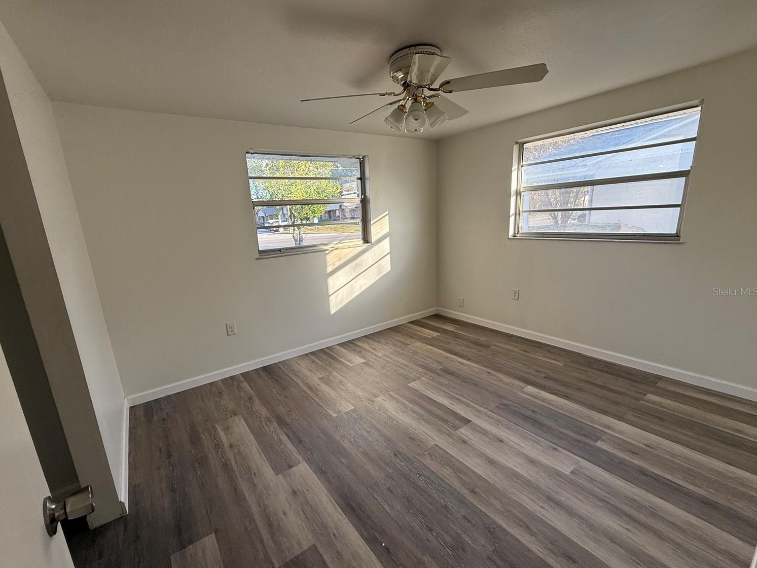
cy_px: 291
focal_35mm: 15
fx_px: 328
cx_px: 355
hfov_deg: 98.0
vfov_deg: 81.7
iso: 64
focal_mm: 2.22
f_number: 2.2
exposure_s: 1/167
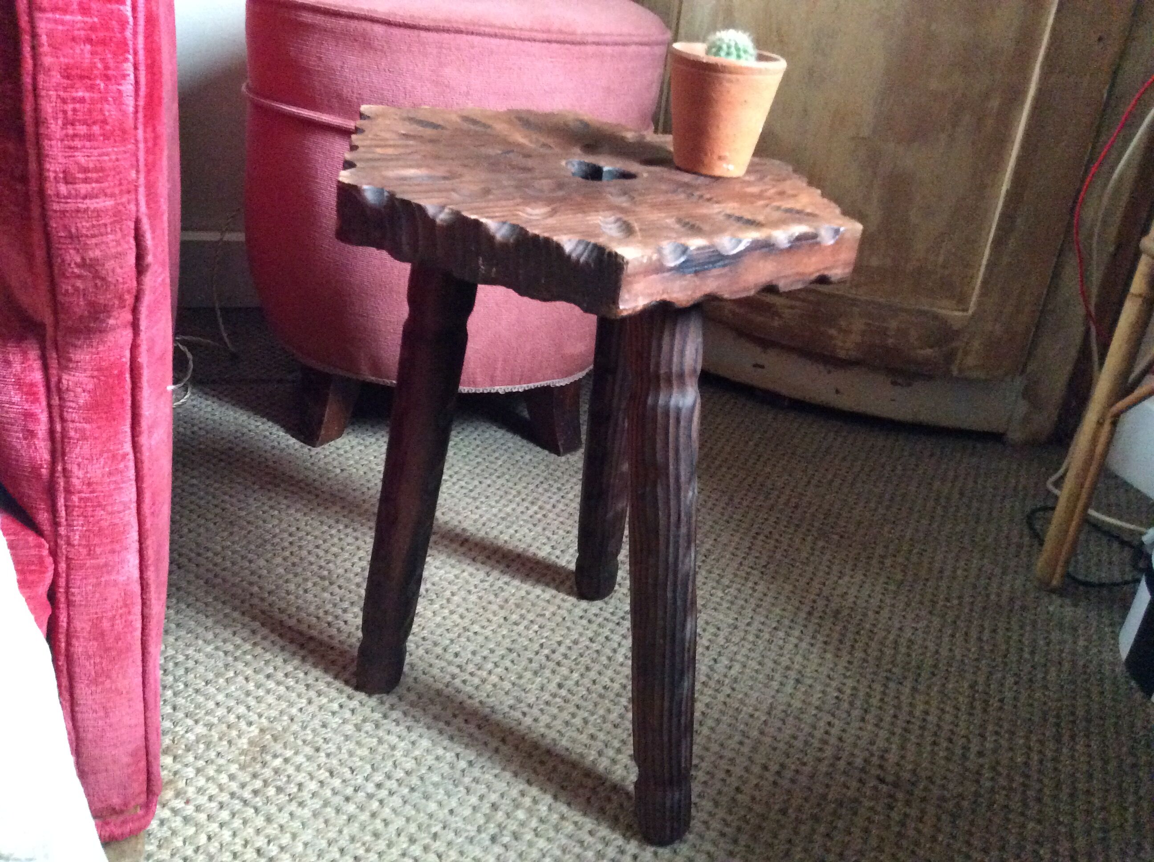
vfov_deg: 44.1
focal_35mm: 32
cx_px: 577
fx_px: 1065
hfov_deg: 56.9
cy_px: 431
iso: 500
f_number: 2.4
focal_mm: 3.3
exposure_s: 1/17
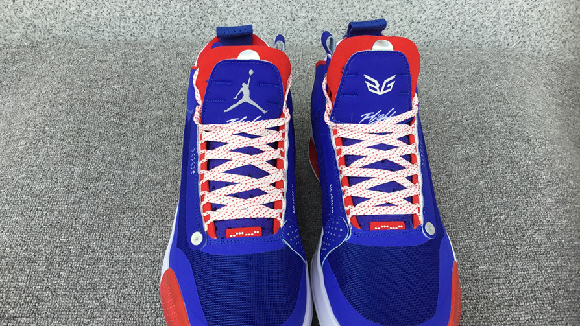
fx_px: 523
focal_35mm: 34
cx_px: 289
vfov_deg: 34.5
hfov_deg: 58.0
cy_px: 197
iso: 25
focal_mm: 3.3
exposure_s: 1/166
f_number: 2.4
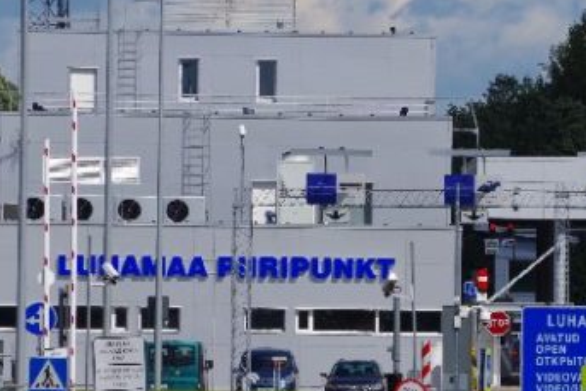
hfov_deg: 3.1
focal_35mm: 672
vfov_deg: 2.0
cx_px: 408
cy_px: 295
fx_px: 10943
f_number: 14
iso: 200
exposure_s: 1/400
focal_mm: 200
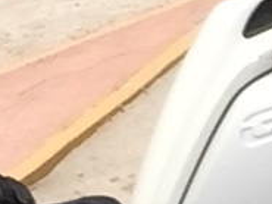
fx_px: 1683
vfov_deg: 6.7
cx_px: -343
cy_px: -203
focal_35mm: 214
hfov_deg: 8.6
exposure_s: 1/2217
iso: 32
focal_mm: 2.65
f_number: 2.2
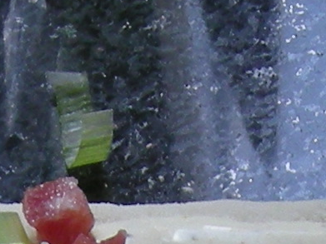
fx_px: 3257
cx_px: 233
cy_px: 894
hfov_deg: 5.7
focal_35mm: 346
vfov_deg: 4.1
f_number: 3.1
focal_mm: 7.1
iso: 85
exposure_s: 1/55.1
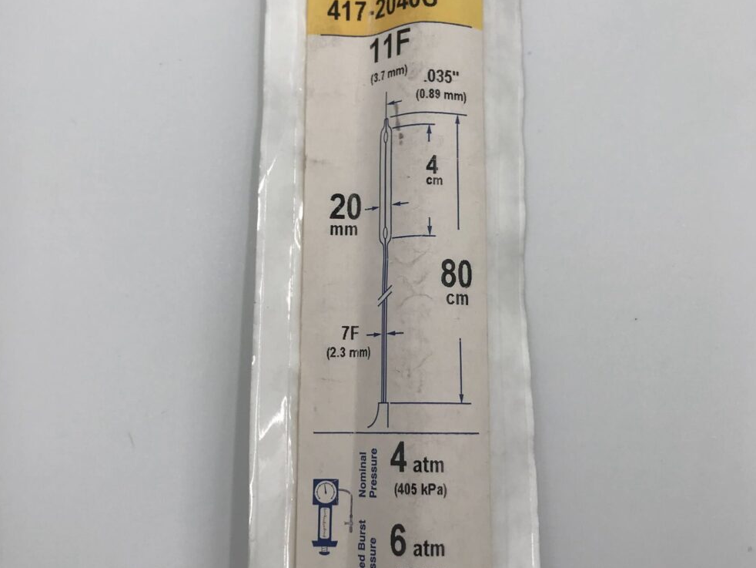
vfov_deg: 37.7
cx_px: 380
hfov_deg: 49.0
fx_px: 830
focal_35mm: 38
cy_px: 252
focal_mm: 3.99
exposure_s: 1/202
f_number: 1.8
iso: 20
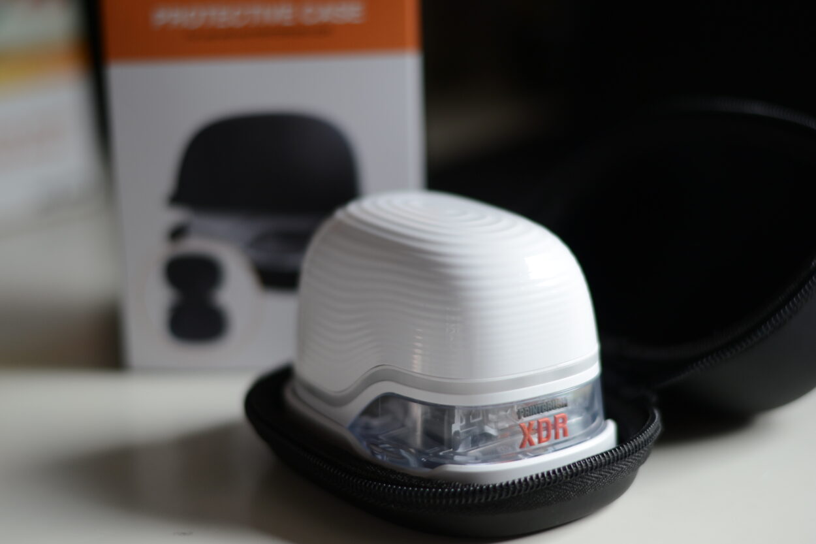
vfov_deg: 18.2
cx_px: 408
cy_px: 272
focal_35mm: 75
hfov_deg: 27.0
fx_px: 1700
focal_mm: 50
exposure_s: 1/160
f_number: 1.8
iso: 100
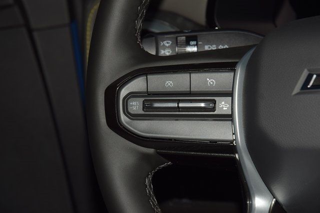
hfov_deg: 19.5
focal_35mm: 105
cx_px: 160
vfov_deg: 13.0
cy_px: 106
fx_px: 933
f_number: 8
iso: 100
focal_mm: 70
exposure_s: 1/125
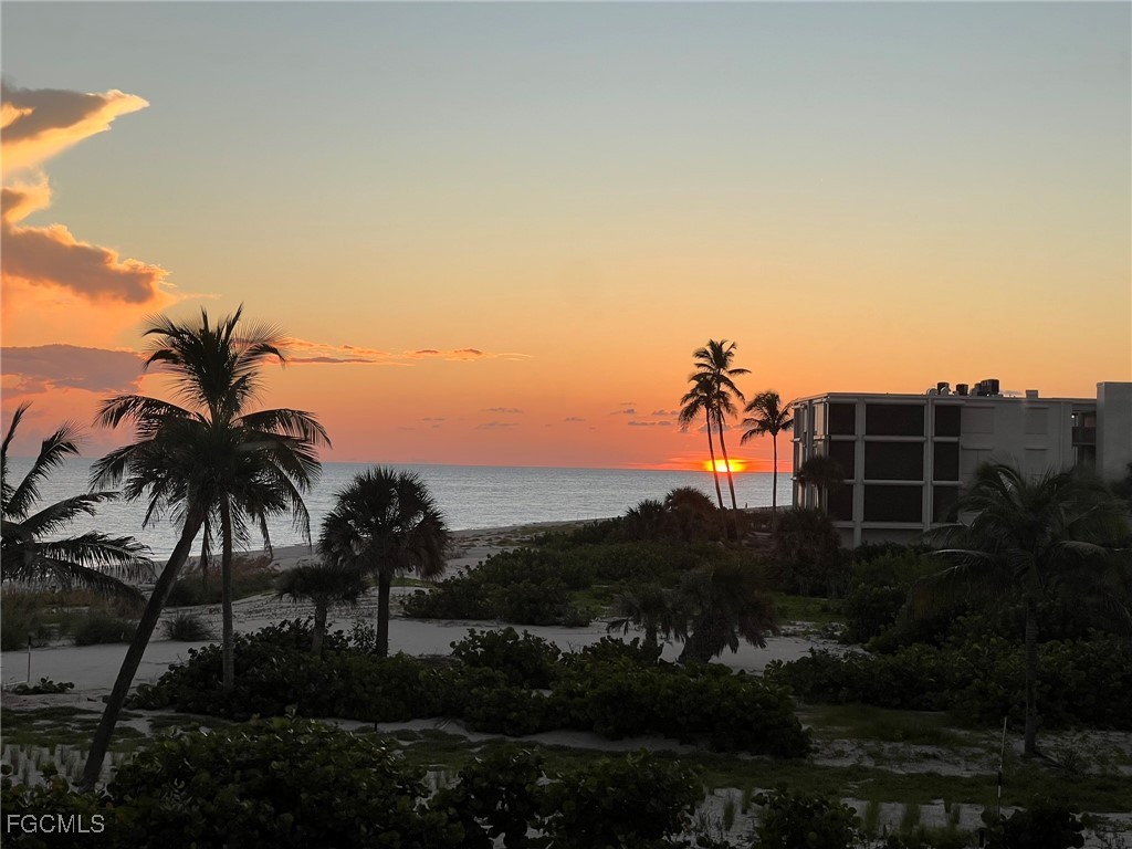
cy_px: 424
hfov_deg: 25.3
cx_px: 566
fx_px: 2518
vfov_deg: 19.1
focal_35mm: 77
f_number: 2.8
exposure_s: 1/99
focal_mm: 9
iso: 32
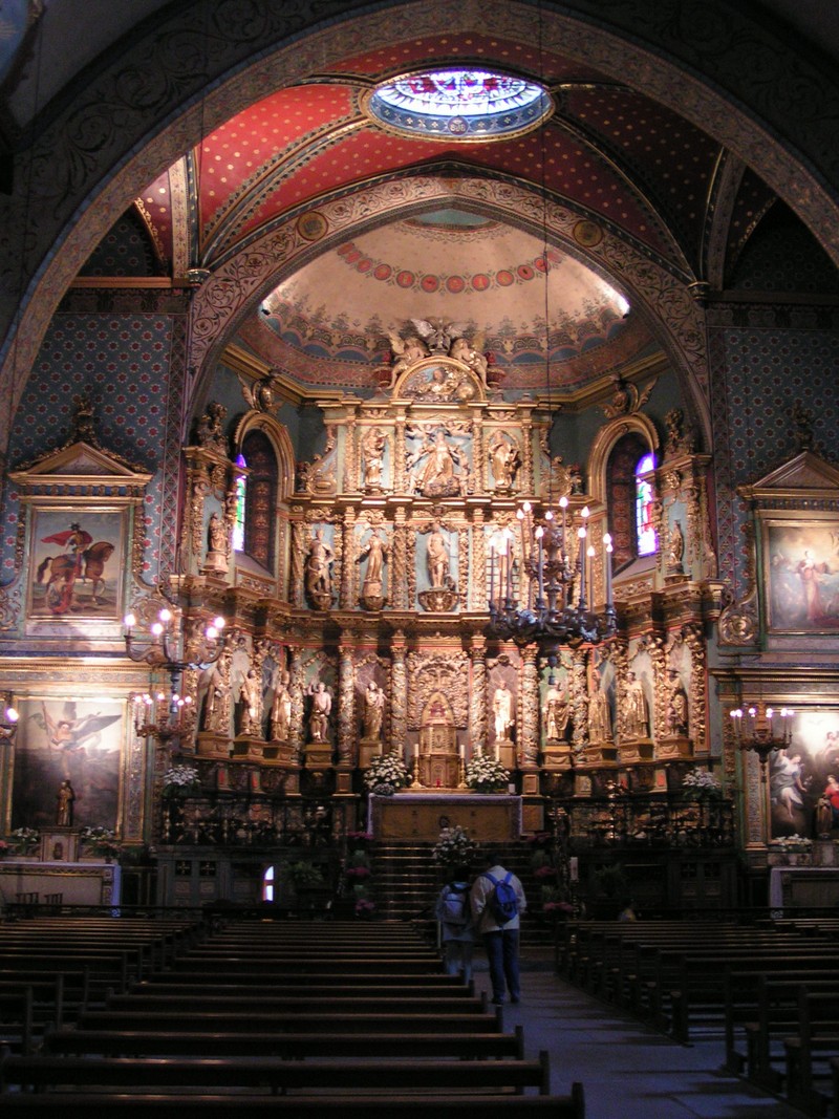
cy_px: 560
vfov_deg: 49.0
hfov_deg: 37.7
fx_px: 1228
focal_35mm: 38
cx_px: 420
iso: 200
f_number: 2.8
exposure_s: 1/5
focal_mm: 5.8
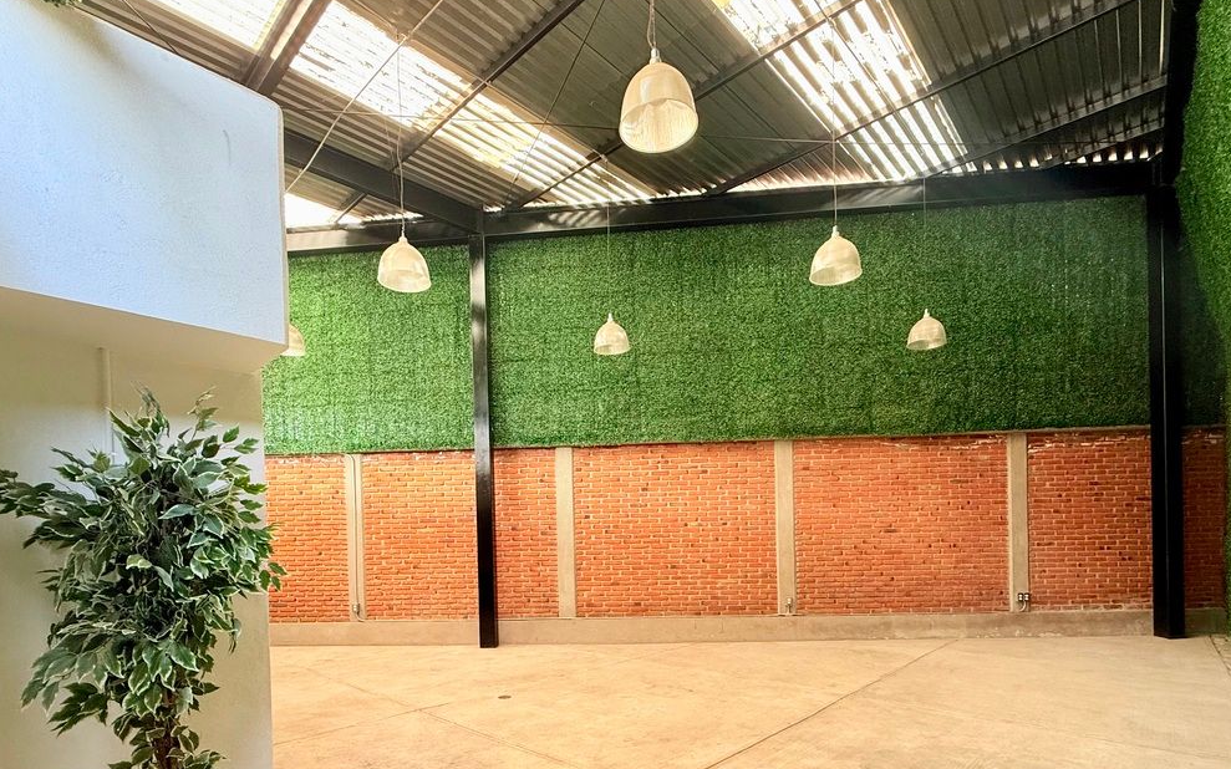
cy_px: 543
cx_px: 607
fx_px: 604
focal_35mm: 18
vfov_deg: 62.5
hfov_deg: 91.1
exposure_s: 1/99
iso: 200
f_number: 2.2
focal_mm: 2.22
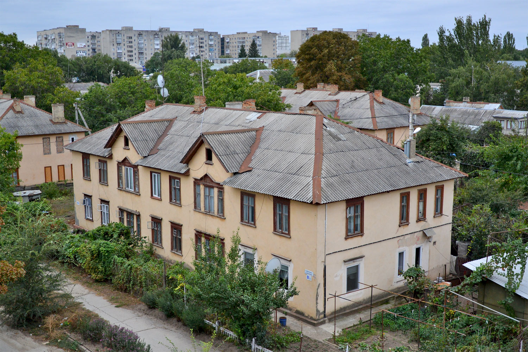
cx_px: 264
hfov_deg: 46.4
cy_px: 176
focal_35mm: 42
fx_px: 616
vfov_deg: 31.9
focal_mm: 28
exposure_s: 1/320
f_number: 4
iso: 560
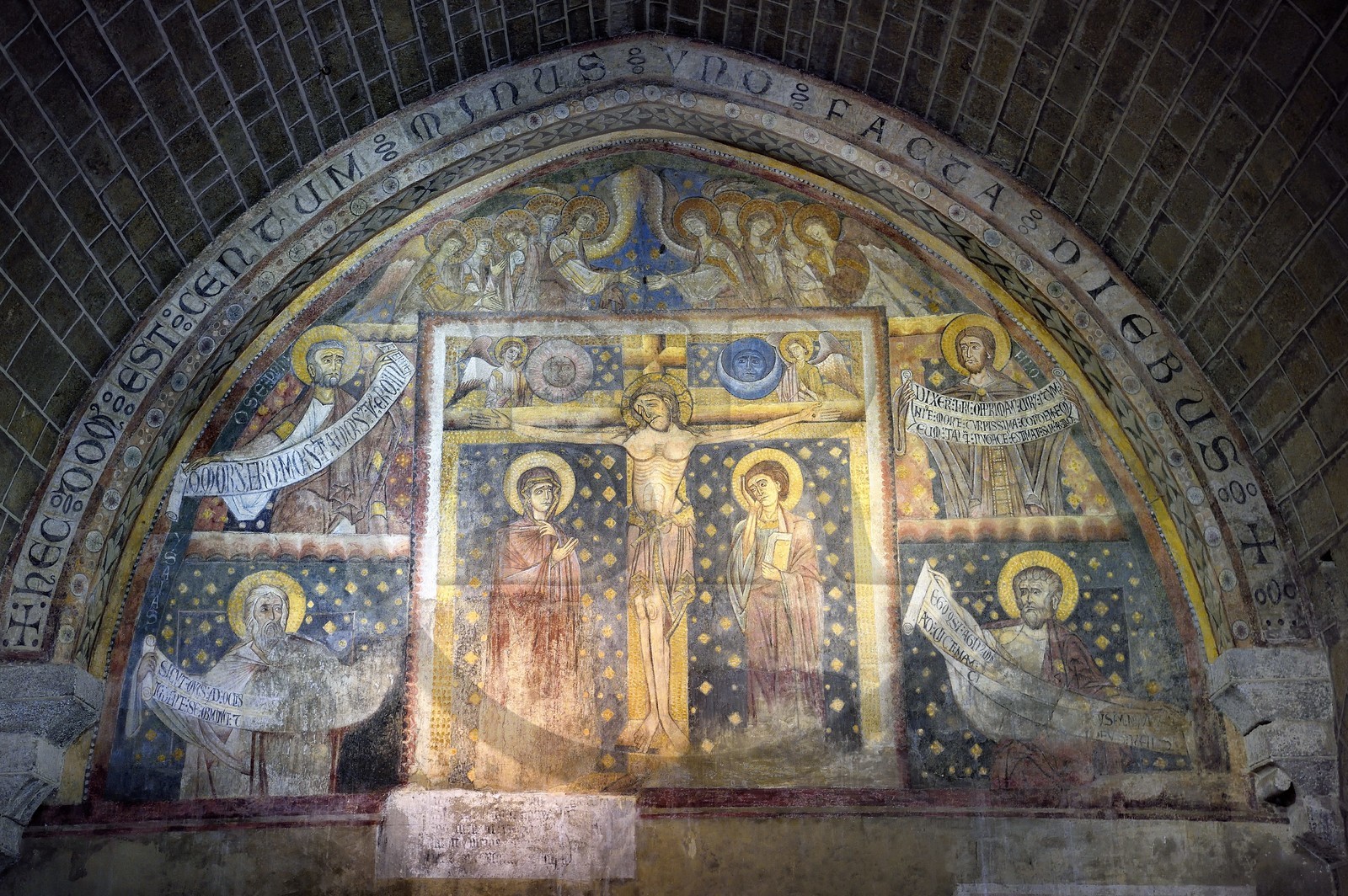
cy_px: 448
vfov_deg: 24.6
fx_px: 2058
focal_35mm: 55
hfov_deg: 36.3
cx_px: 674
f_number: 6.3
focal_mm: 55
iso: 1600
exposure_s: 1/25
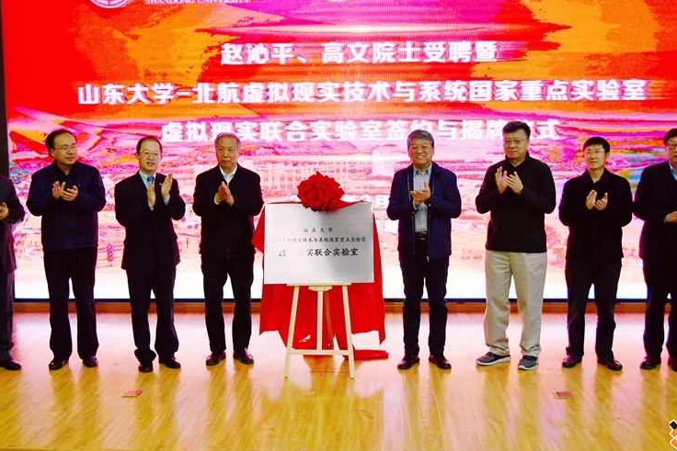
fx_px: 828
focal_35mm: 44
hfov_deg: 44.5
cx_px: 365
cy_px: 201
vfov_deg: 30.5
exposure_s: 1/250
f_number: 3.8
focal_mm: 24
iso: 800
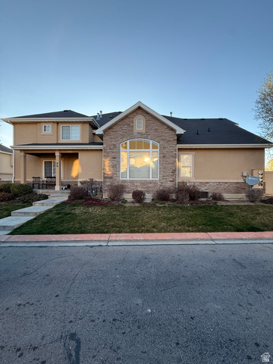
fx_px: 147
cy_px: 182
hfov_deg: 85.7
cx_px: 136
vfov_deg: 102.1
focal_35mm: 14
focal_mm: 2.22
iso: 64
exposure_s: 1/313
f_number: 2.2
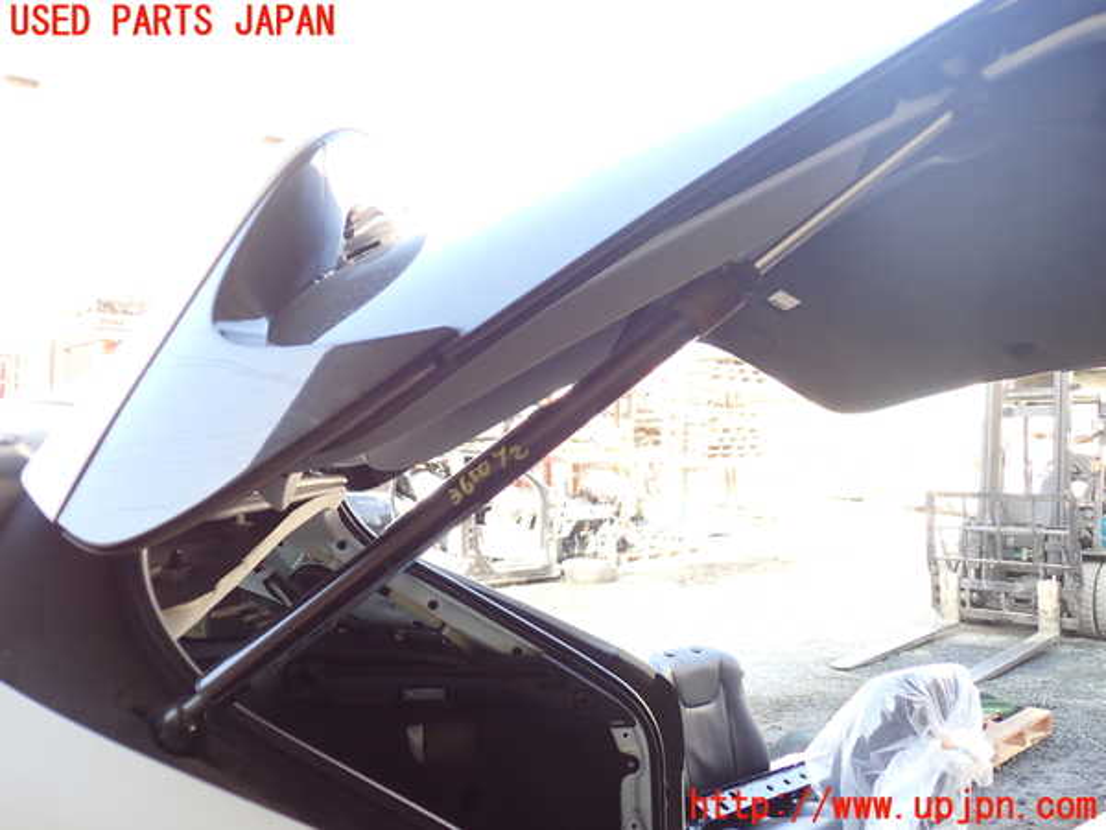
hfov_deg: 60.0
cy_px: 415
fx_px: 959
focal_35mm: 30
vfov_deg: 46.8
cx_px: 553
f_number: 2.3
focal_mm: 5.4
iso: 100
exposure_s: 1/60
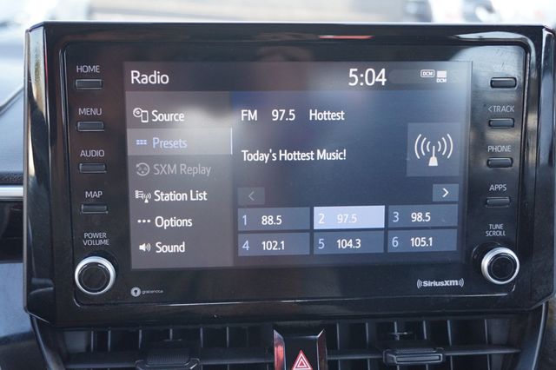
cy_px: 185
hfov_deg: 47.9
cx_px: 278
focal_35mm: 40
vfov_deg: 33.0
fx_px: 625
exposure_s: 1/60
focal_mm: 27
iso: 500
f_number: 4.5
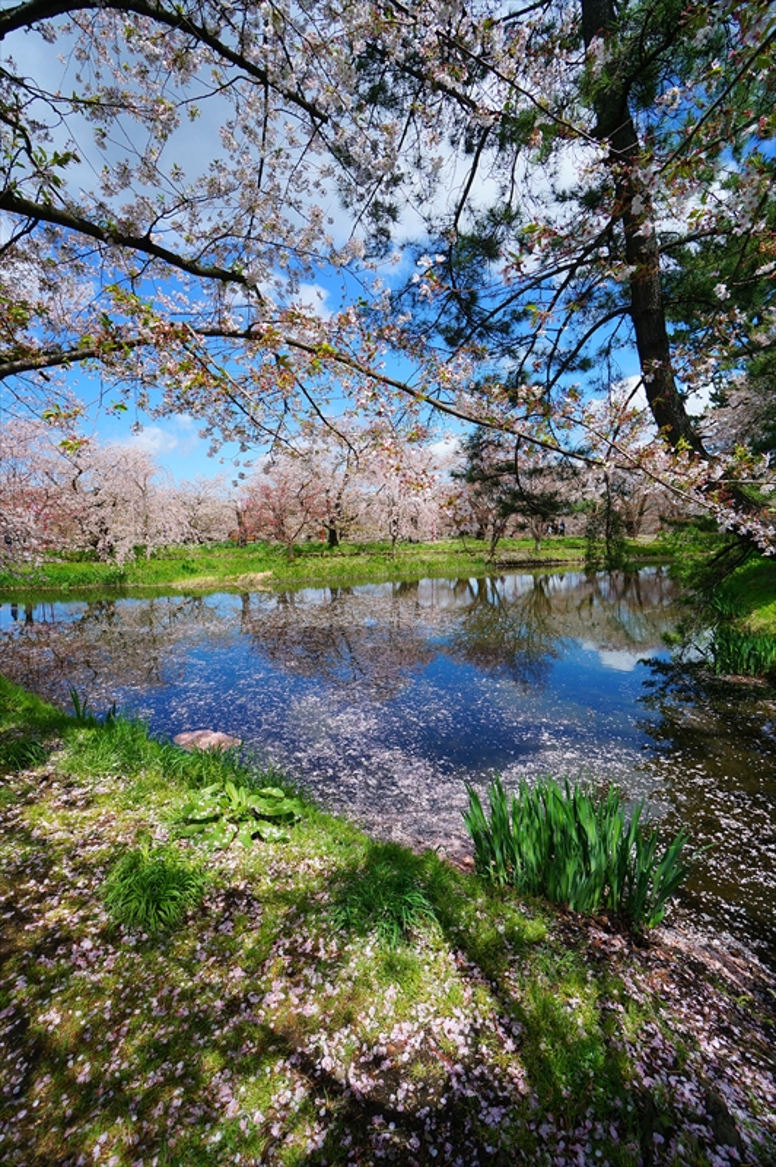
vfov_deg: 100.4
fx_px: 486
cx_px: 388
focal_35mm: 15
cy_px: 584
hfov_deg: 77.2
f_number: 9
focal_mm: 10
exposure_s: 1/200
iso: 100
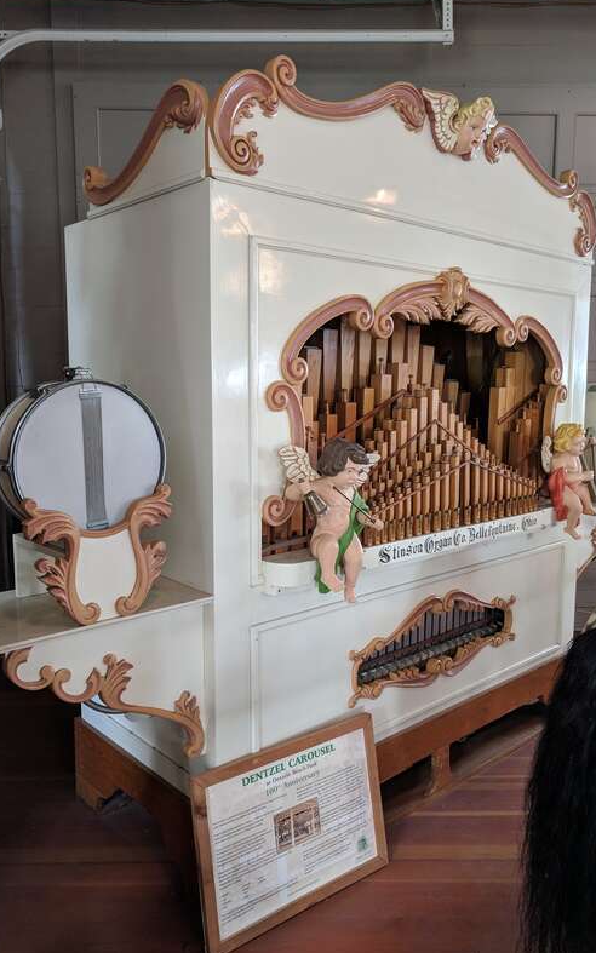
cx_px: 311
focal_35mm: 28
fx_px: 728
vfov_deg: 66.5
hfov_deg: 44.5
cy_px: 476
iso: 314
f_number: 2
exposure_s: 1/60
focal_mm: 4.67
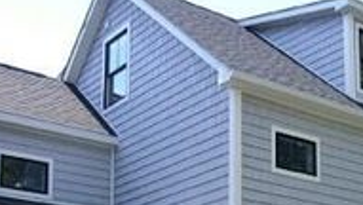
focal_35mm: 74
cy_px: 303
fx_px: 713
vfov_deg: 15.2
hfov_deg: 28.1
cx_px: 276
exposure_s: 1/80
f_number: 8
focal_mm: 4.7
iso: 80
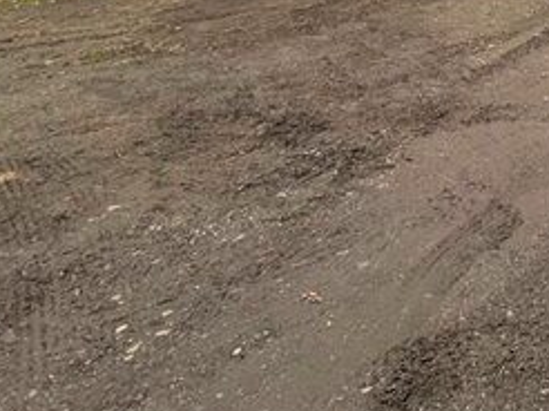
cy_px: -151
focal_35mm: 37
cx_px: 576
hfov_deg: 41.9
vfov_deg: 29.3
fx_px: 586
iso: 64
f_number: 1.8
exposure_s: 1/121
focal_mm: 1.57
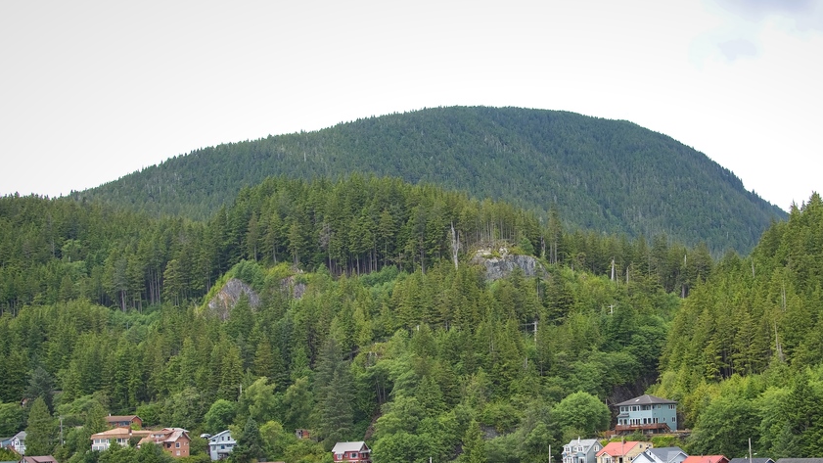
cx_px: 520
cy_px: 383
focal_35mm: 51
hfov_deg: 40.3
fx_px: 1113
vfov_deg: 23.1
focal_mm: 32
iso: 100
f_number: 5
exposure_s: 1/100
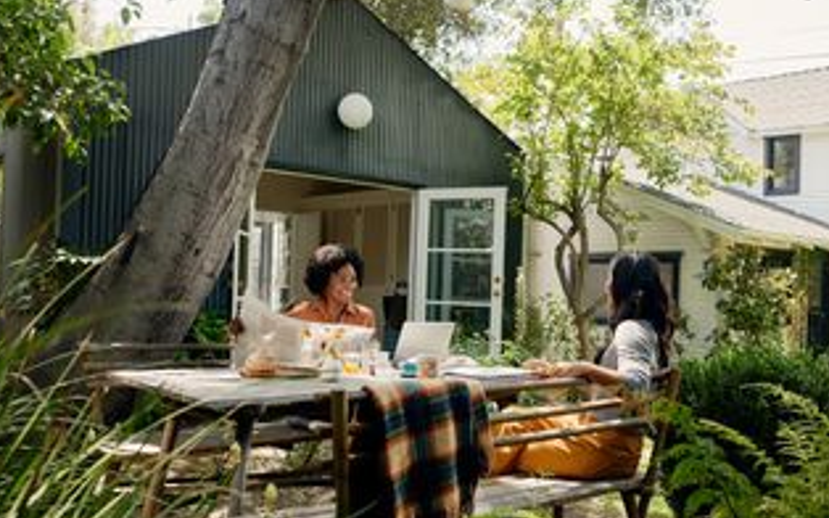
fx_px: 881
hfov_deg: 50.3
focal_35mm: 39
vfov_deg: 32.7
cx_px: 449
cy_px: 289
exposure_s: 1/500
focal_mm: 30
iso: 250
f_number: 4
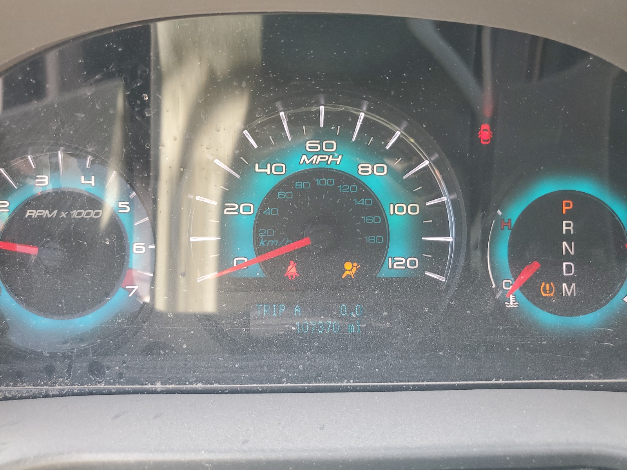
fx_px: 471
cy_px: 235
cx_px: 314
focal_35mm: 26
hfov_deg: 67.3
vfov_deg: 53.1
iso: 71
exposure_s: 1/60.2
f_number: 1.5
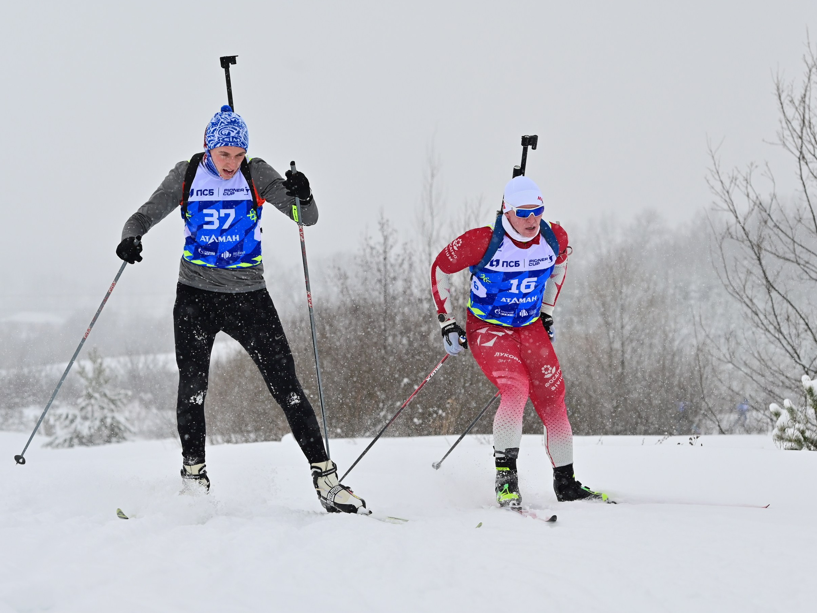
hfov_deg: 15.5
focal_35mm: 127
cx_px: 388
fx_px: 2997
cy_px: 328
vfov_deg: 11.7
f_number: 5
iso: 640
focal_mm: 105
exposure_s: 1/1600
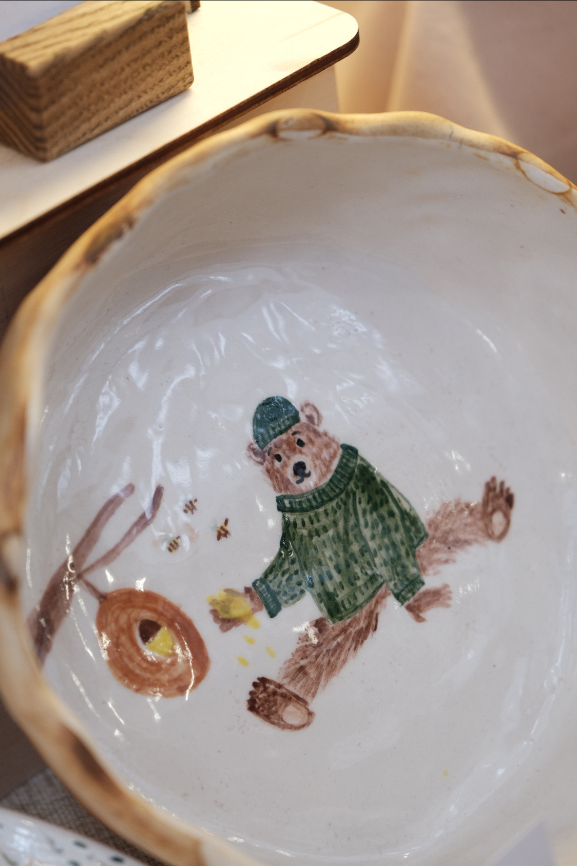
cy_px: 433
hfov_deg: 11.4
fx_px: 2885
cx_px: 288
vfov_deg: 17.1
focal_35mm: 120
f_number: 4
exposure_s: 1/30
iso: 800
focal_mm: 80
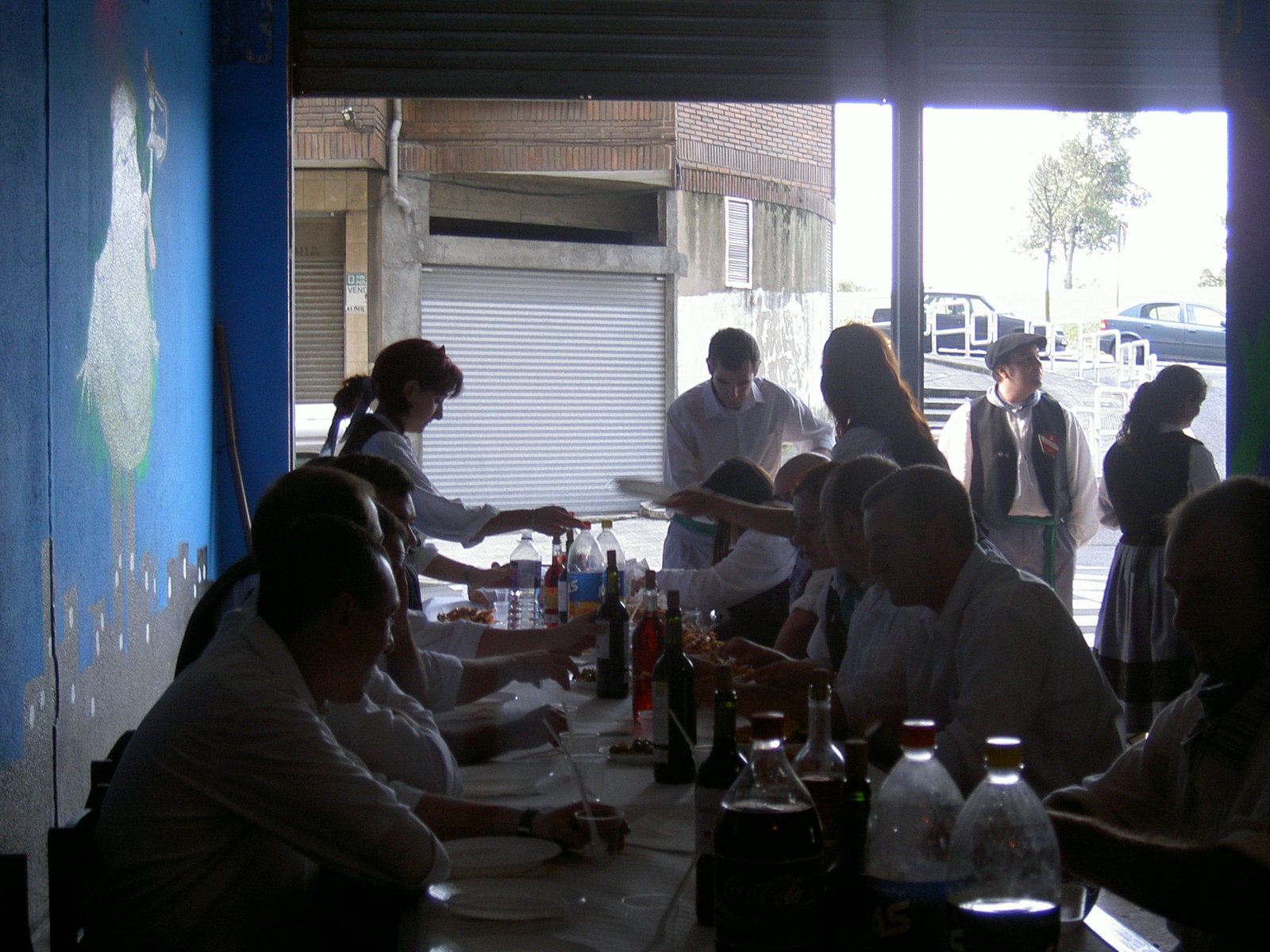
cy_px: 476
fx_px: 2018
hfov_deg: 34.9
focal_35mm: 55
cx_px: 635
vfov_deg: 26.6
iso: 100
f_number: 3.3
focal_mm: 11.3
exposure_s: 1/68.5
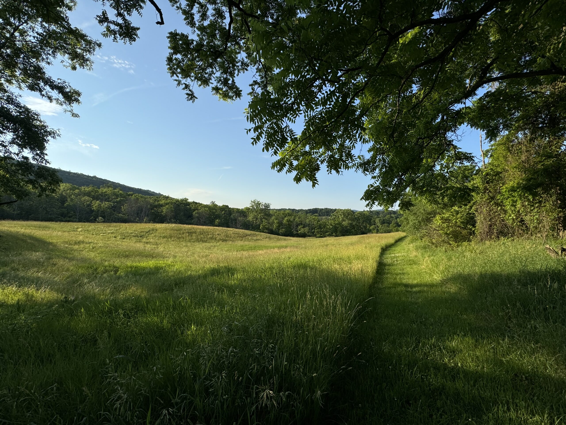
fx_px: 229
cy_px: 212
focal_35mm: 14
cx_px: 283
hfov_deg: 102.1
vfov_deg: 85.7
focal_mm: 2.22
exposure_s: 1/1637
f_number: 2.2
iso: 50
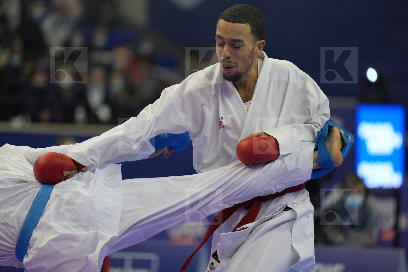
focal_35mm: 200
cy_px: 136
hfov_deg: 10.3
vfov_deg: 6.9
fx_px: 2266
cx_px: 204
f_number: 2.8
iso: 3200
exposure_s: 1/1000
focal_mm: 200
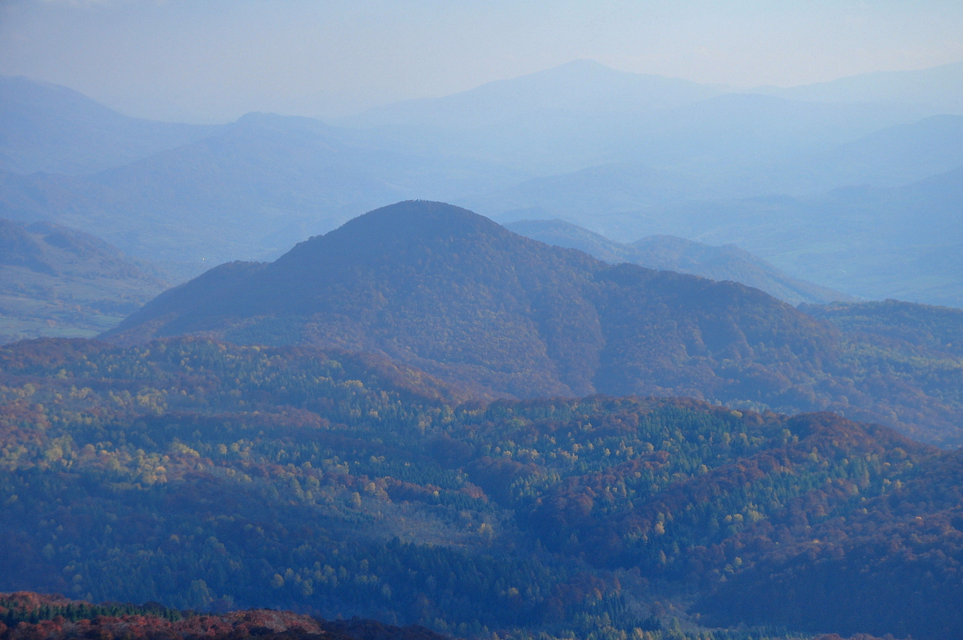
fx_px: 2645
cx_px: 482
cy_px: 320
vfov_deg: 13.8
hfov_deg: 20.6
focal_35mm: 99
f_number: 8
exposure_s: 1/1000
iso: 400
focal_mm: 66
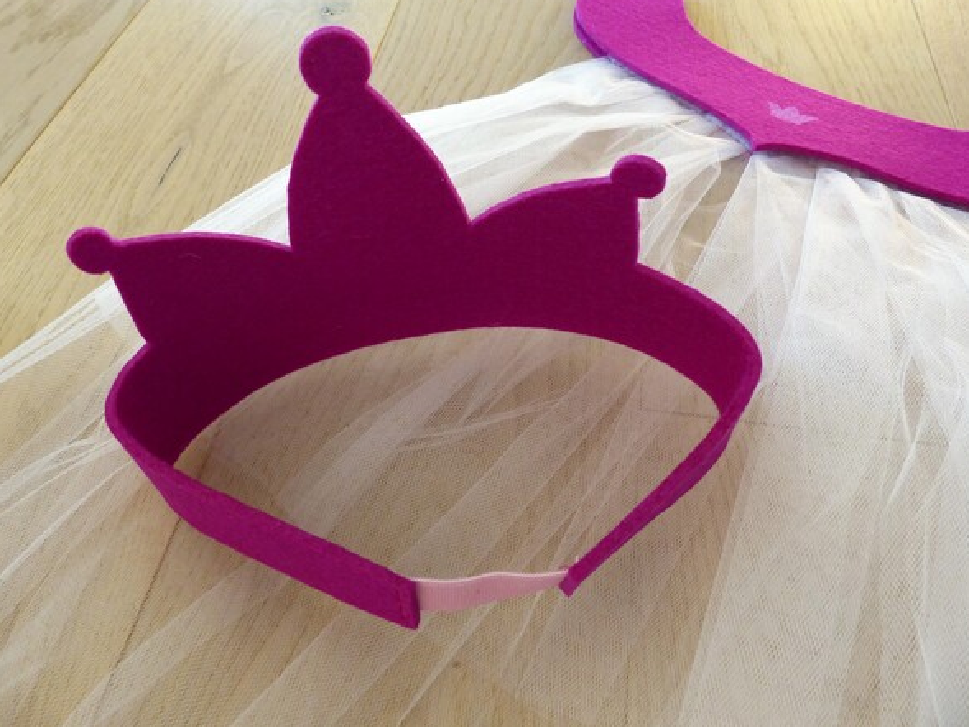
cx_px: 494
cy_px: 354
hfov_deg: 65.3
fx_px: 756
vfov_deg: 51.4
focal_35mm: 27
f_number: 2.8
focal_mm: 4.5
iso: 250
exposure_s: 1/60
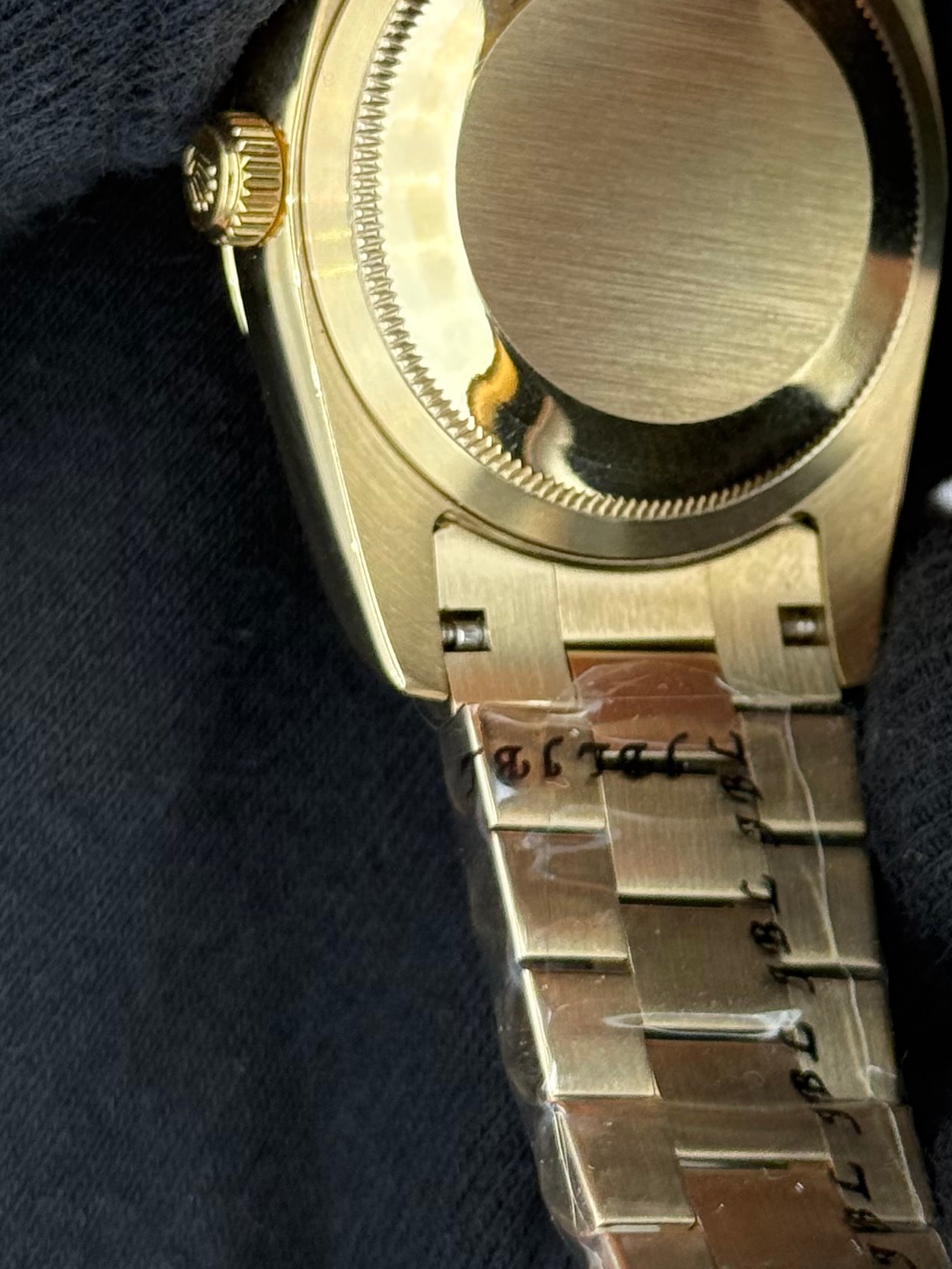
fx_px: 4254
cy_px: 380
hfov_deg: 12.7
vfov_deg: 16.9
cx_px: 697
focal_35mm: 116
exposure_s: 1/405
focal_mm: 6.76
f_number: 1.78
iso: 100
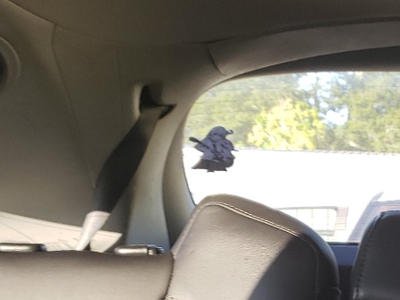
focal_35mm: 93
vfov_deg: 14.8
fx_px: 1074
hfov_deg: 19.9
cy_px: 446
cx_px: 469
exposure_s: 1/60.2
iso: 61
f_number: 1.5
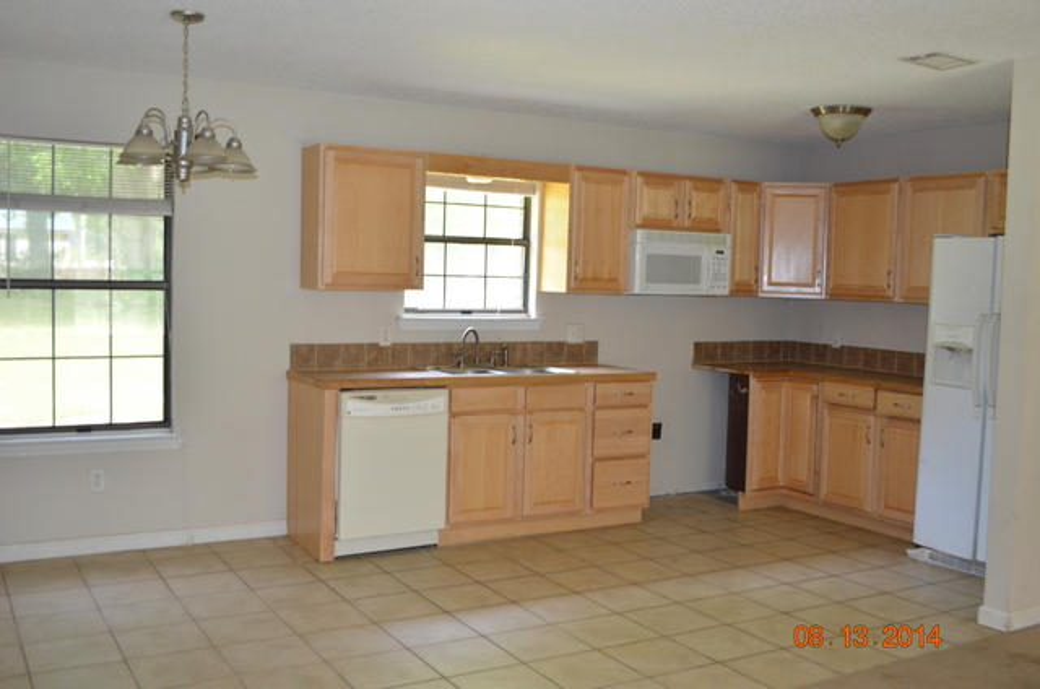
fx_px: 1038
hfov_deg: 53.2
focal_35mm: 36
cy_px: 344
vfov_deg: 36.7
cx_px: 520
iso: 1250
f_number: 4
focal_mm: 24
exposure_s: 1/60
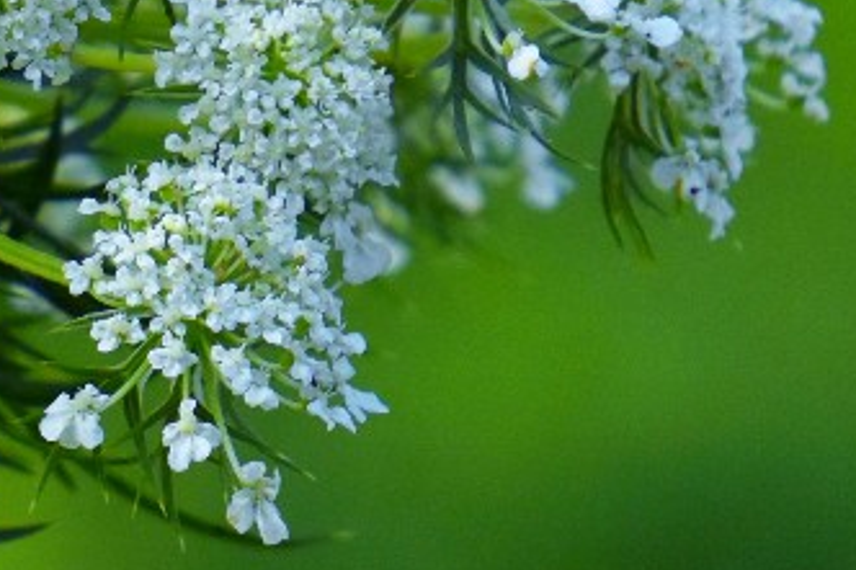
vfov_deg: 1.2
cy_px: 346
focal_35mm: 1119
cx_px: -616
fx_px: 26603
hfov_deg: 1.8
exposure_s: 1/1000
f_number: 8
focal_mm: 155
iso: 800
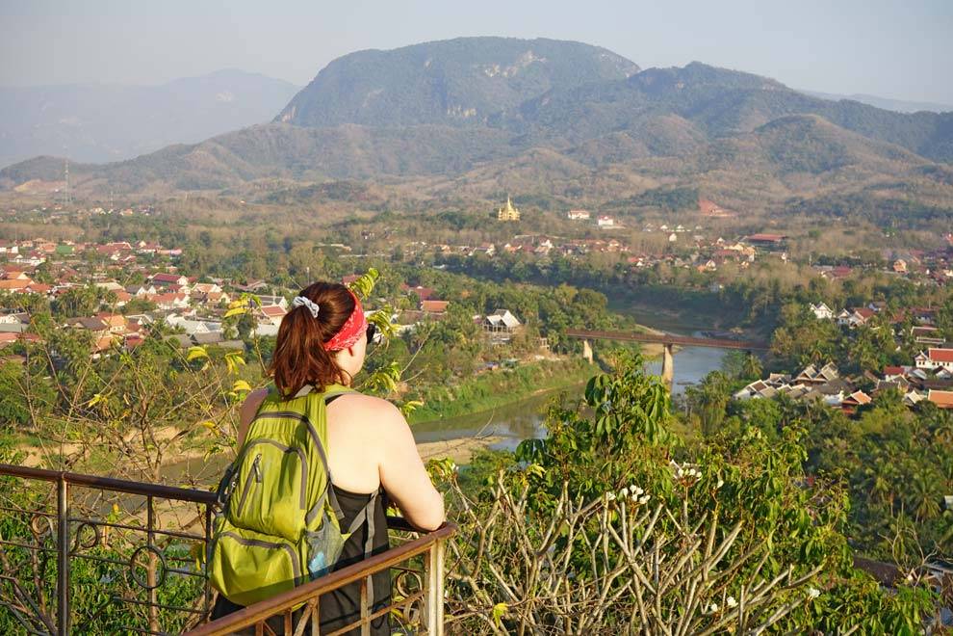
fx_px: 1376
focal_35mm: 52
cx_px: 476
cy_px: 318
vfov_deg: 26.0
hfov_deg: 38.2
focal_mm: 52
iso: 100
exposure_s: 1/100
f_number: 9
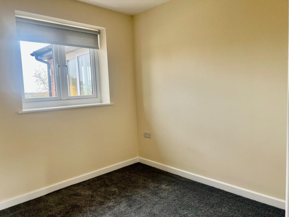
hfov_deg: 67.3
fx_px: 217
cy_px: 108
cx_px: 144
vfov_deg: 53.1
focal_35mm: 26
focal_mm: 5.7
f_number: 1.5
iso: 100
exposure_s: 1/121
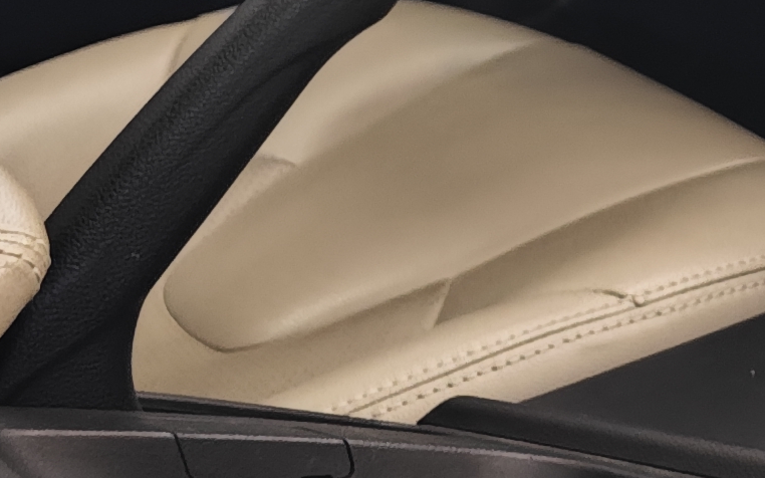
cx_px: 1447
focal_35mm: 131
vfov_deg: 9.2
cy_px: -579
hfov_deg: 13.9
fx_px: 2731
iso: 500
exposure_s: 1/50
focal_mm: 8.7
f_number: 1.9
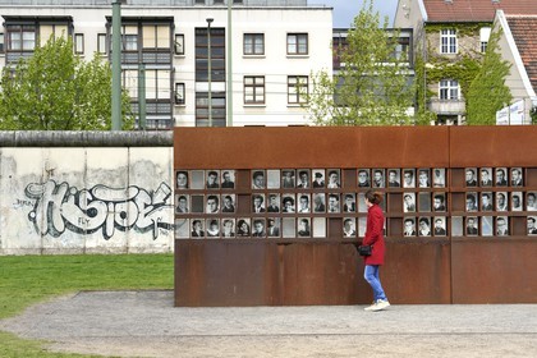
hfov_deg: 28.8
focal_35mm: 70
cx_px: 268
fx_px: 1044
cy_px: 179
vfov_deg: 19.5
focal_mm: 70
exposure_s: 1/160
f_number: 11
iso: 200
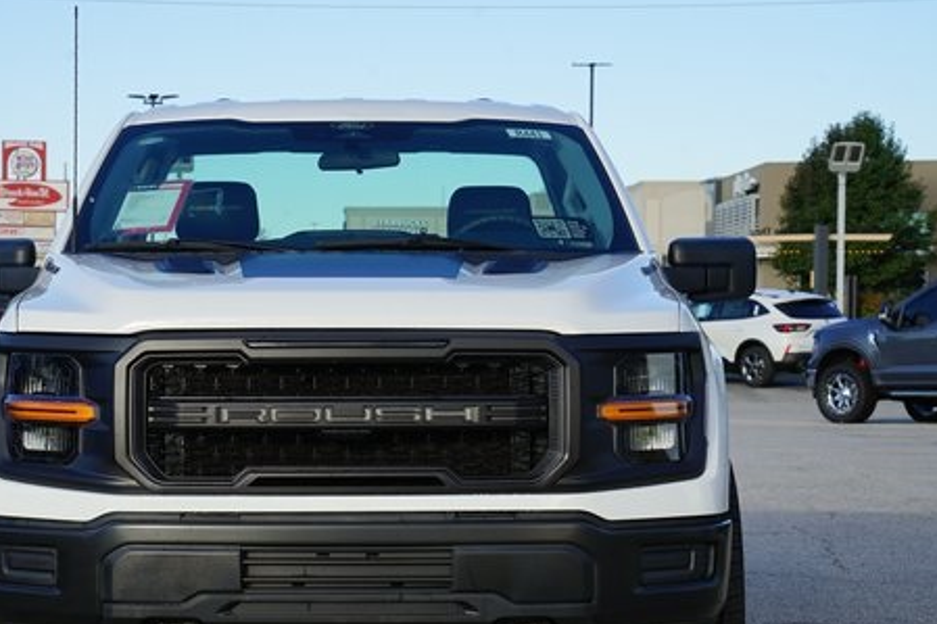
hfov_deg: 19.1
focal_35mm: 107
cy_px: 398
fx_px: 2784
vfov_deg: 12.8
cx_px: 346
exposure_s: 1/100
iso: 100
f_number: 11
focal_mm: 75
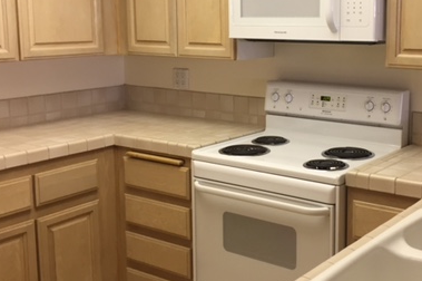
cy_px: 109
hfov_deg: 38.5
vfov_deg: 26.4
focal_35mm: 51
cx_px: 277
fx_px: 597
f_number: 2.2
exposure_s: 1/30
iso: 64
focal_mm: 4.15
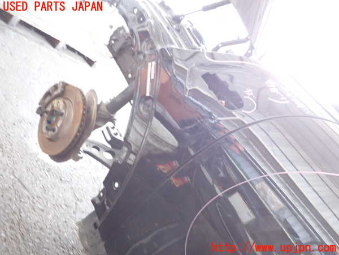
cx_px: 170
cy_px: 128
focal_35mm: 30
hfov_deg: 60.0
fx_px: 294
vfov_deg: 46.8
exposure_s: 1/30
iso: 640
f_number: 2.3
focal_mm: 5.4
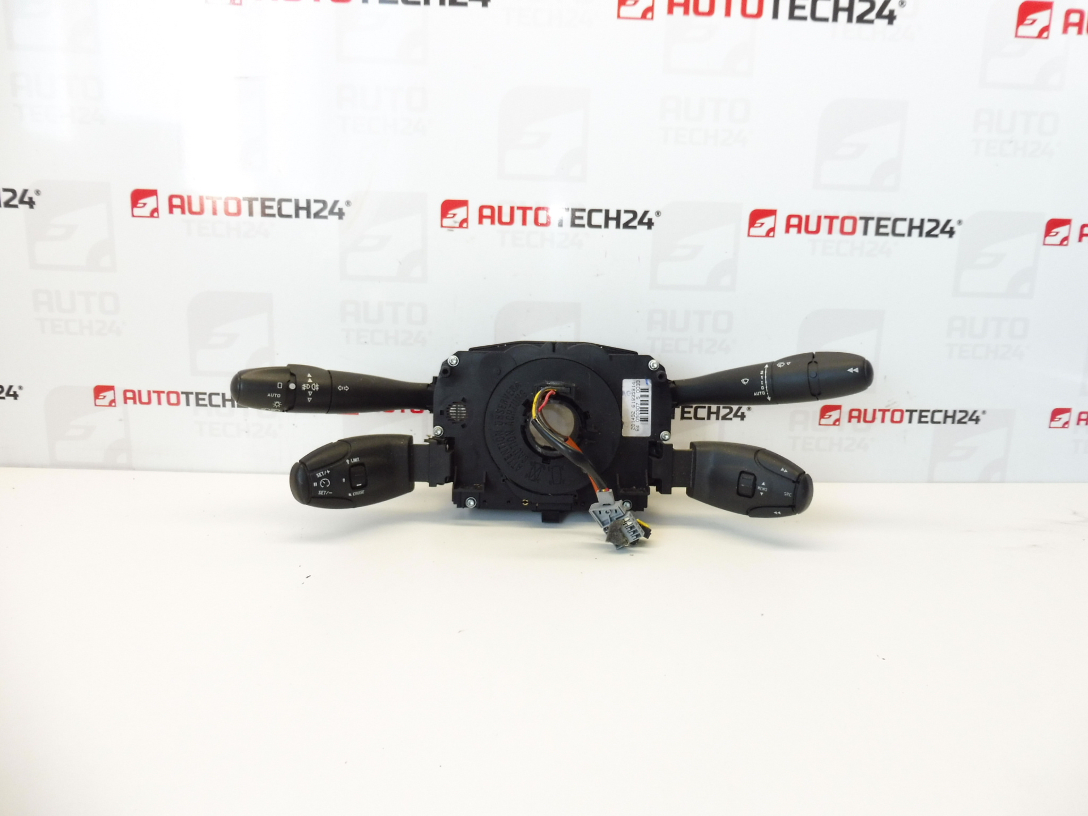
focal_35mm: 24
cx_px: 544
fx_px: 754
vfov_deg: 56.8
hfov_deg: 71.6
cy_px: 408
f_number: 3.5
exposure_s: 1/80
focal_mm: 4.3
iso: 200
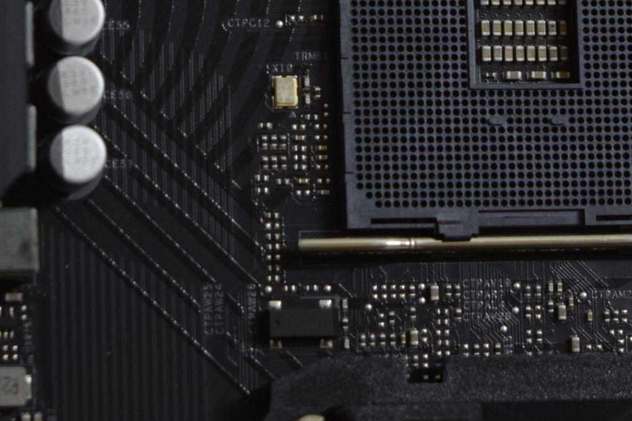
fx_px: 3726
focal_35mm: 212
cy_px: 57
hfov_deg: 9.7
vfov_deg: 6.5
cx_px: 532
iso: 400
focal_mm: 55
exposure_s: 1/10
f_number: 5.6
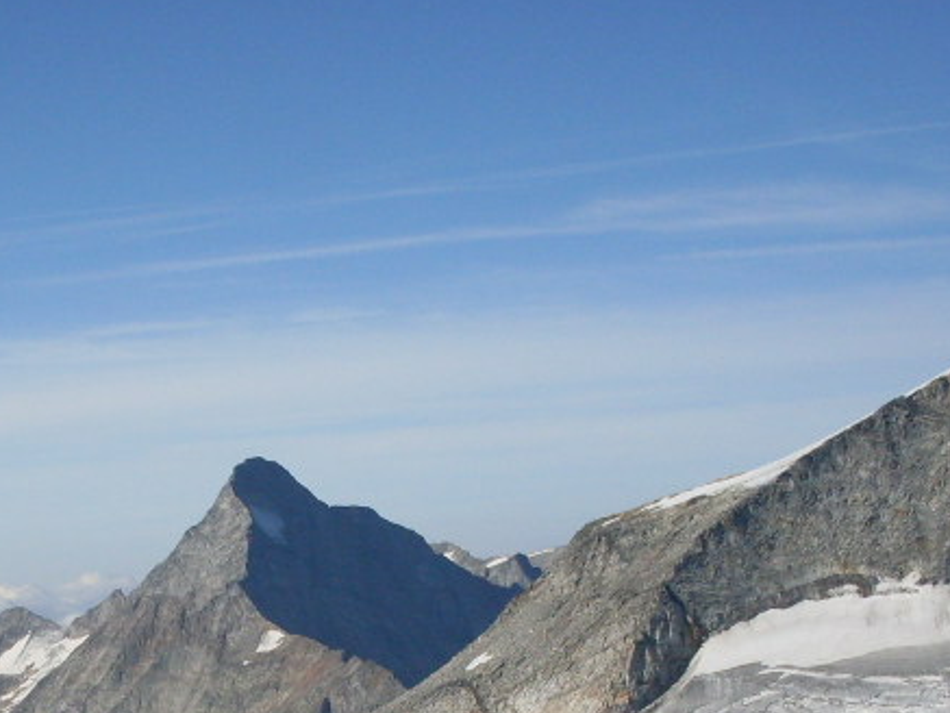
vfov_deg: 16.0
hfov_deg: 21.4
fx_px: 2443
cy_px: 826
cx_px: 63
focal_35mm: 89
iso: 80
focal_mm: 6.3
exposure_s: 1/350
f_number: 8.4
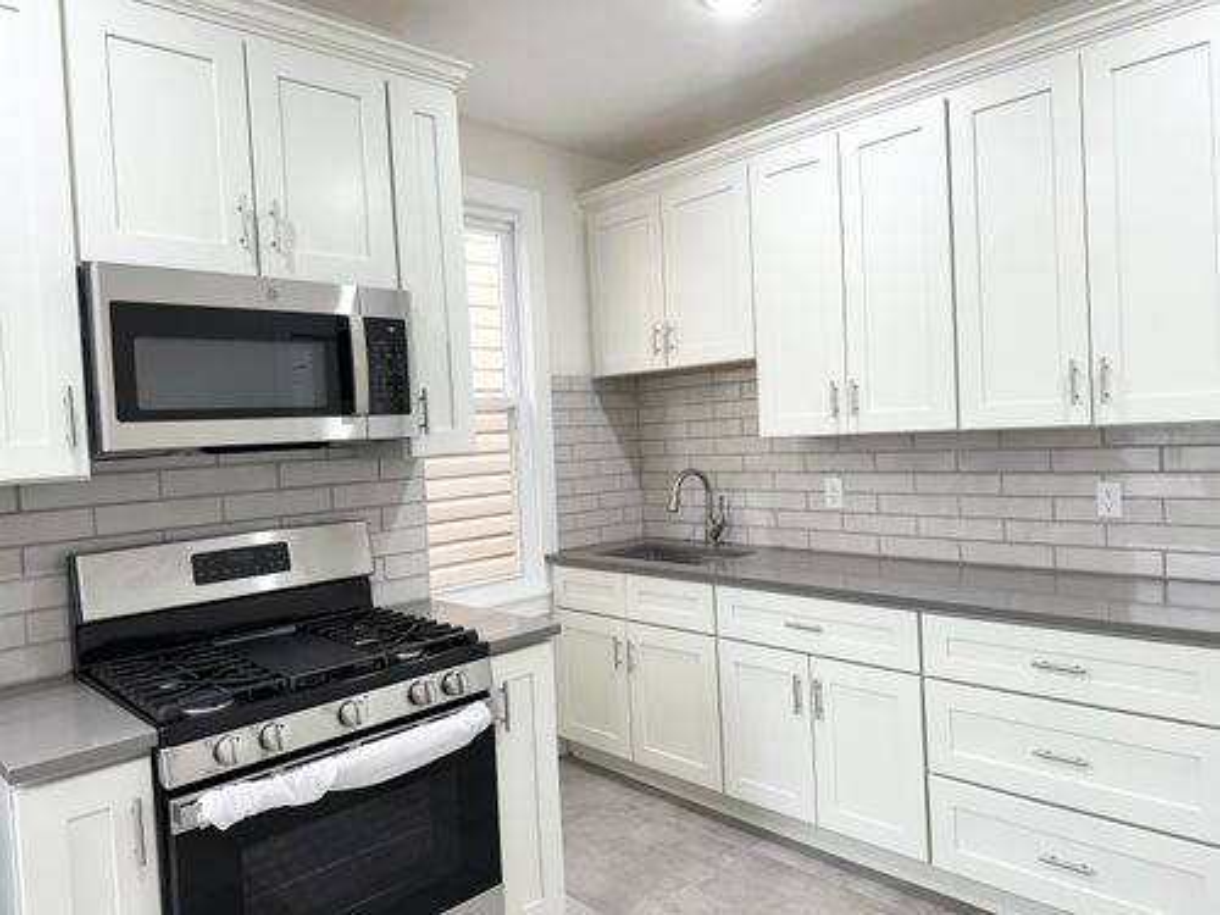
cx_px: 610
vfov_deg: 56.8
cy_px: 458
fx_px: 846
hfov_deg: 71.6
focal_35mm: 24
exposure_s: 1/120
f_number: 1.78
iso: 125
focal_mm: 6.86
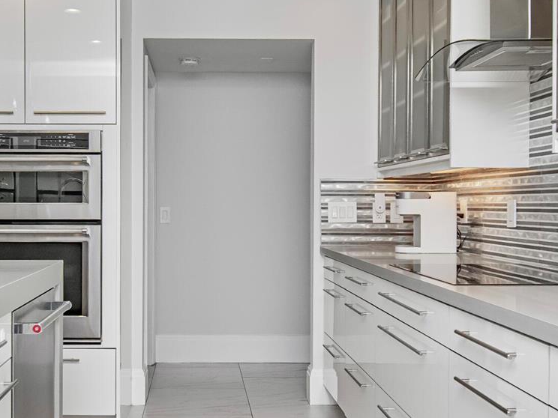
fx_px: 736
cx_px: 190
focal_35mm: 46
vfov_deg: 31.7
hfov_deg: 41.0
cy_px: 205
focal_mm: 11.5
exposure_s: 1/125
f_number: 5.6
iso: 400
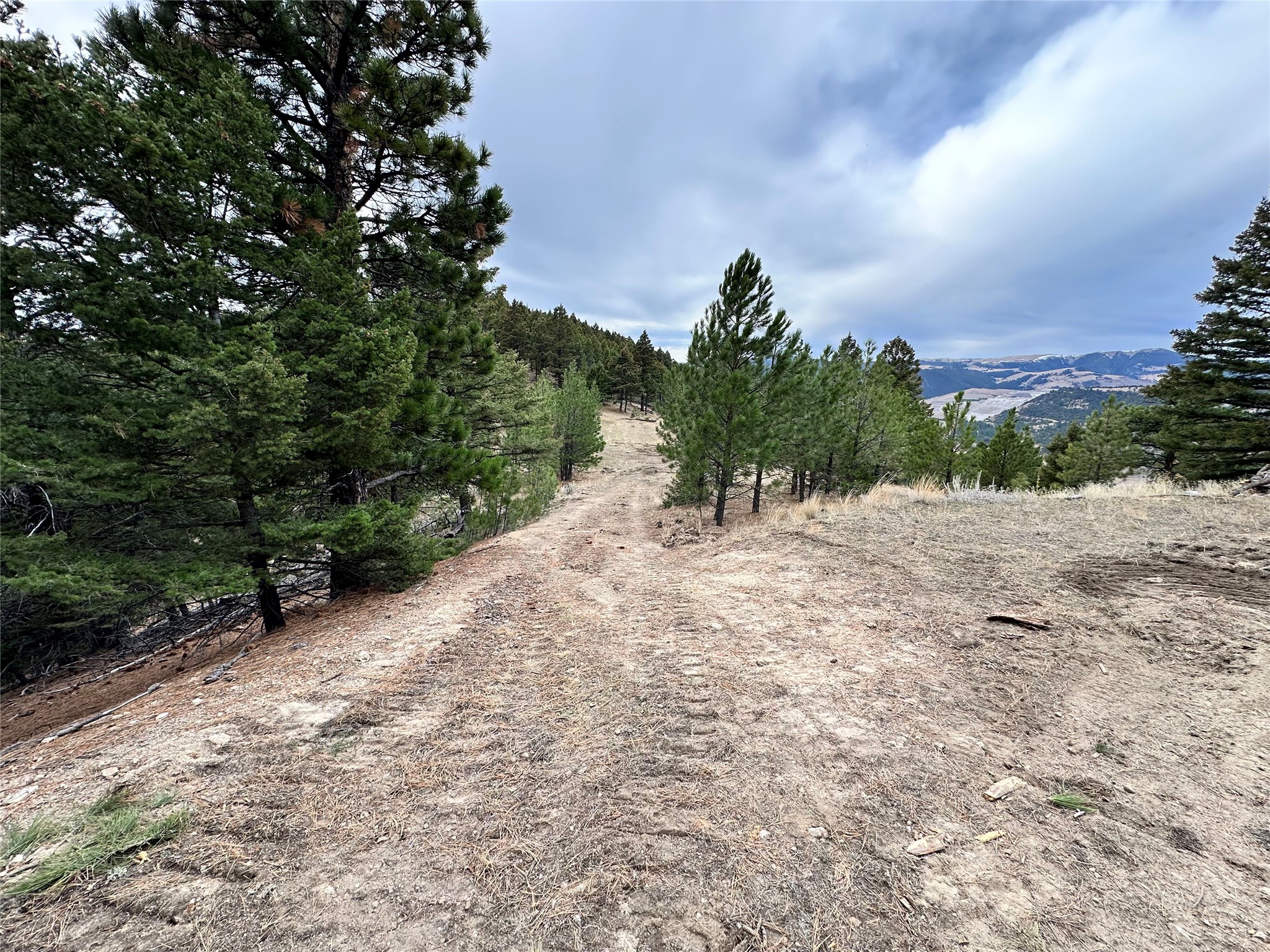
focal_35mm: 14
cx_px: 635
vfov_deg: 85.7
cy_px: 476
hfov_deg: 102.1
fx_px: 514
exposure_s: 1/375
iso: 40
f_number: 2.2
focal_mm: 2.22
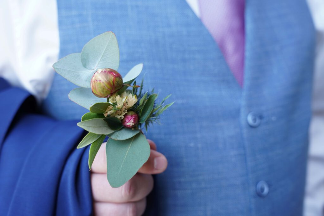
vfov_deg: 30.7
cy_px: 108
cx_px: 162
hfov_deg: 44.7
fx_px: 394
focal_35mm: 44
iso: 200
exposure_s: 1/125
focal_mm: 43.8
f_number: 5
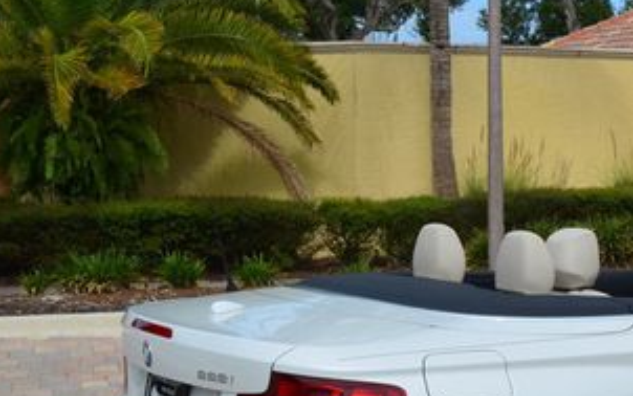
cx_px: 648
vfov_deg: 15.5
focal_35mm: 84
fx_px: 1450
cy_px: 298
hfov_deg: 23.5
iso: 110
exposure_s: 1/125
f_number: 11
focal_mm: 26
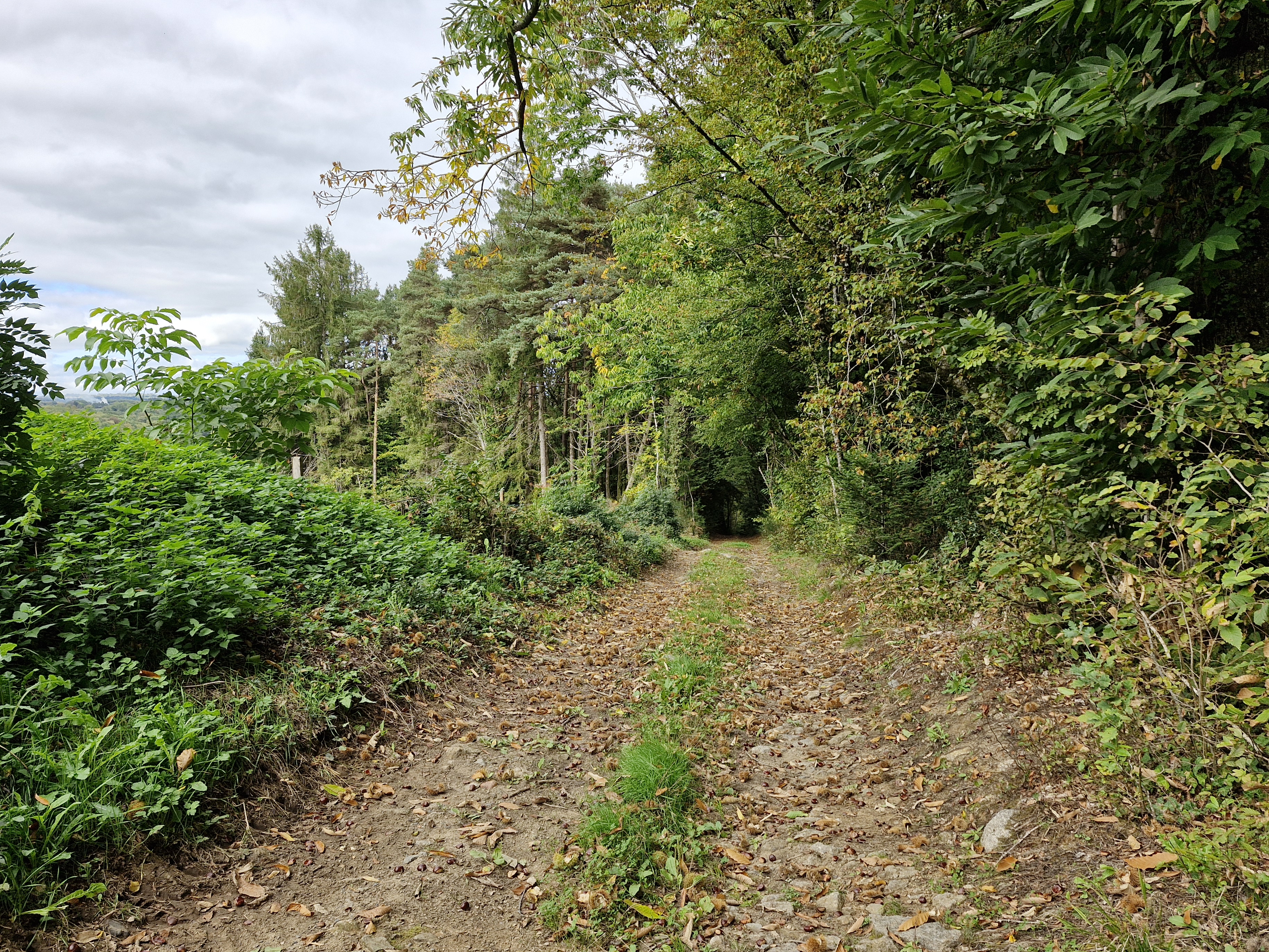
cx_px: 647
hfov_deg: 69.4
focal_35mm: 25
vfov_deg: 54.9
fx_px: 916
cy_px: 481
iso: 50
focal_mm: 5.54
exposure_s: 1/736
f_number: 1.8
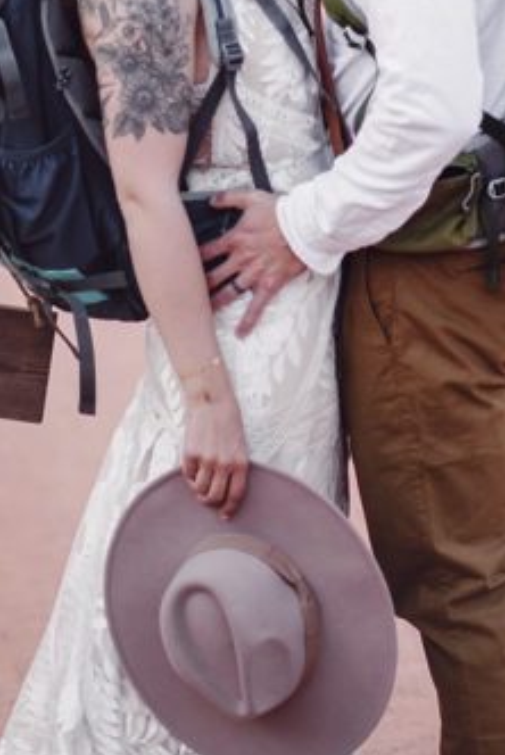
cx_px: 521
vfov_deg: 7.8
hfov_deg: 5.2
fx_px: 5501
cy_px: -100
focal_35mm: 262
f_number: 1.8
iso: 200
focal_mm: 85
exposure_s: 1/800
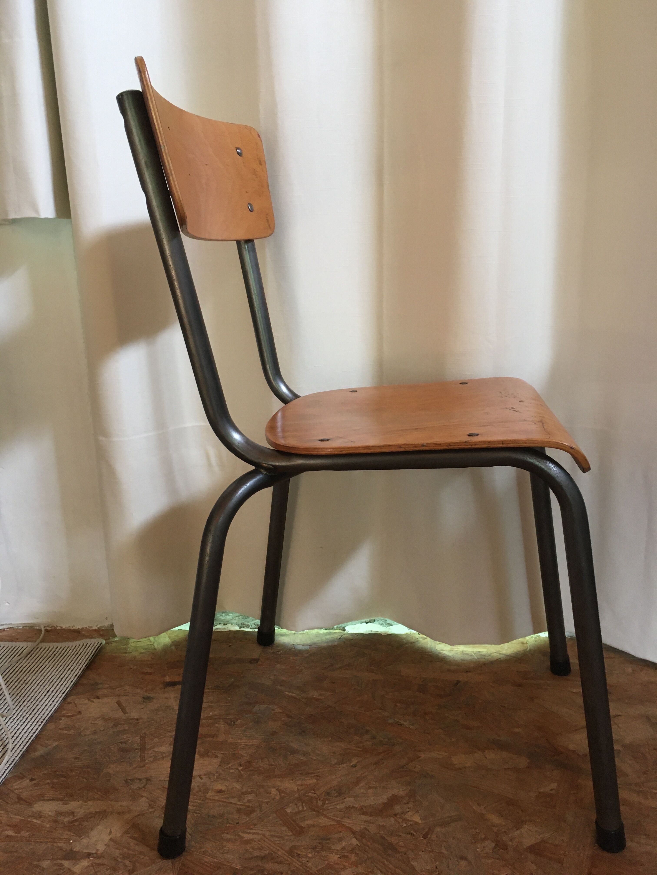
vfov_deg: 61.7
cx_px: 328
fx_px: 734
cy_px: 438
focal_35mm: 29
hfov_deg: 48.2
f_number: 2.2
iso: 125
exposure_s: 1/33
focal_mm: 4.15
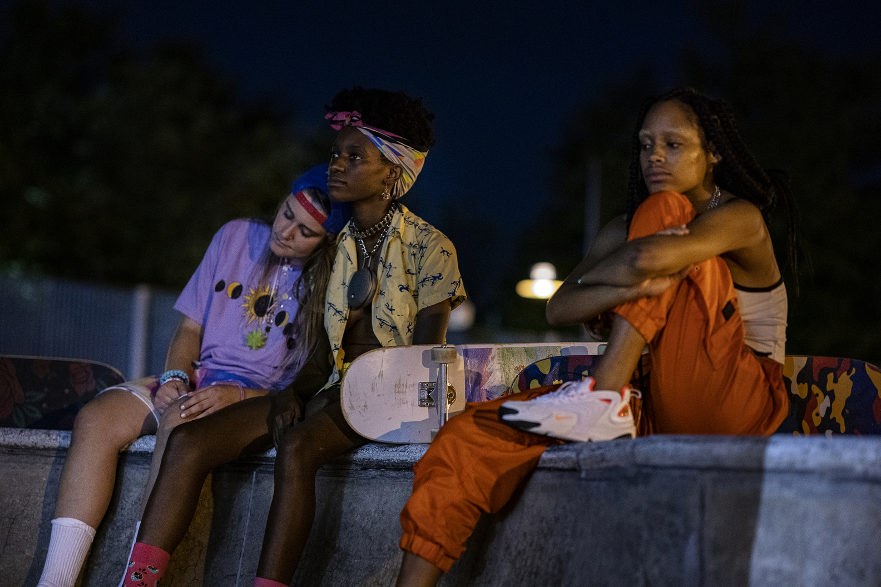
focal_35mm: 85
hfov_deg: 23.9
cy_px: 294
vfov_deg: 16.1
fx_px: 2080
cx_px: 440
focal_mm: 85
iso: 2500
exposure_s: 1/100
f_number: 1.8
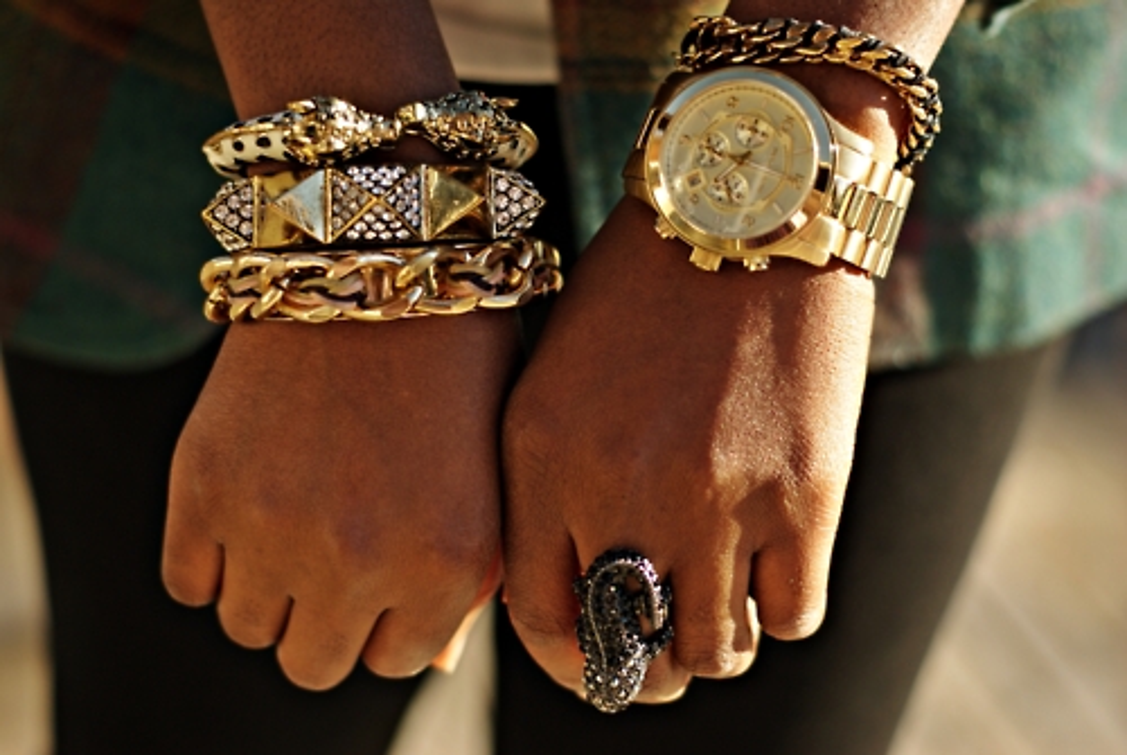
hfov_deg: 27.0
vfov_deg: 18.2
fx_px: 2351
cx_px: 564
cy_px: 378
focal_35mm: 75
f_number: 2.2
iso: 100
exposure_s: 1/1250
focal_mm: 50
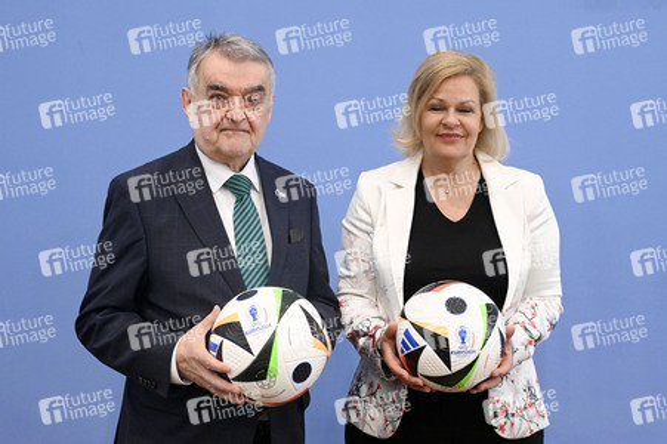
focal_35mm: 44
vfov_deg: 30.5
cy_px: 222
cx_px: 334
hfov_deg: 44.5
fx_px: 815
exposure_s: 1/500
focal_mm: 44
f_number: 5.6
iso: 4000
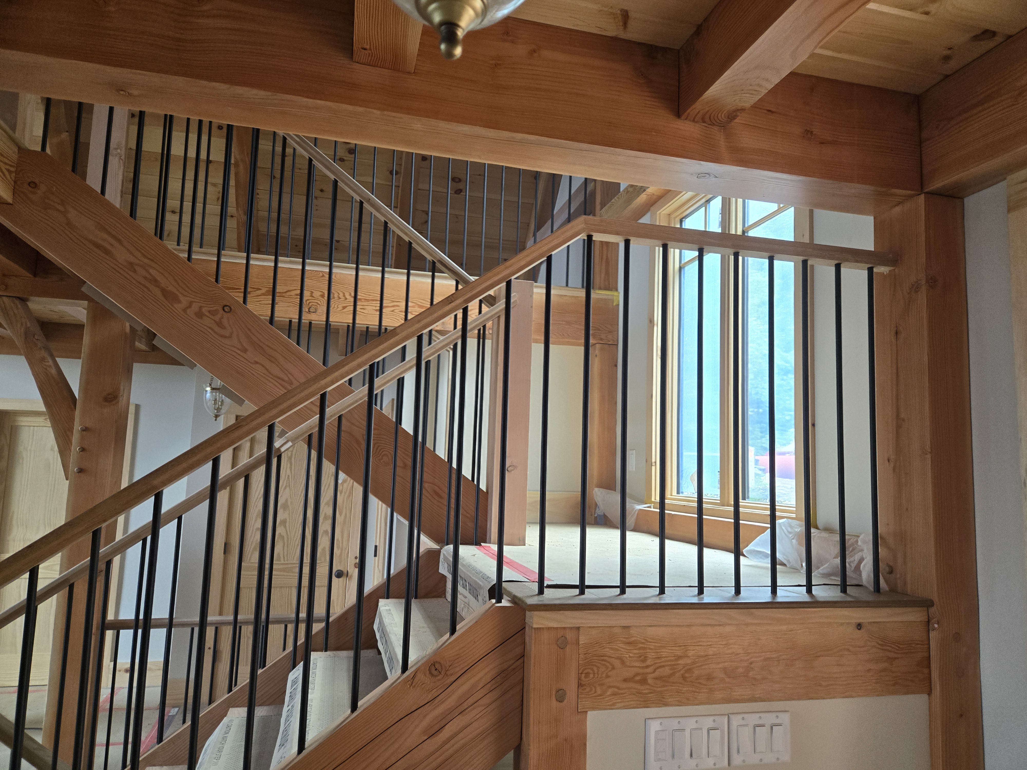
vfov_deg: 58.9
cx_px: 514
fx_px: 682
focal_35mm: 23
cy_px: 385
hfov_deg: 73.9
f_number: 1.8
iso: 160
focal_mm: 5.4
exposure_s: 1/120
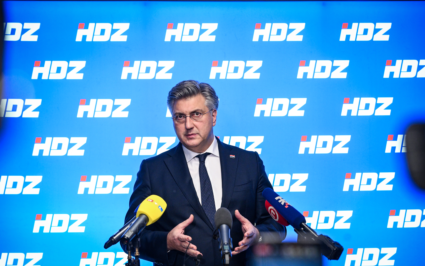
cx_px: 210
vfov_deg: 20.0
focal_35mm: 65
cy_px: 144
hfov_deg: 31.5
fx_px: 753
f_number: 4
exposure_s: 1/320
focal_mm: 63
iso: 2500
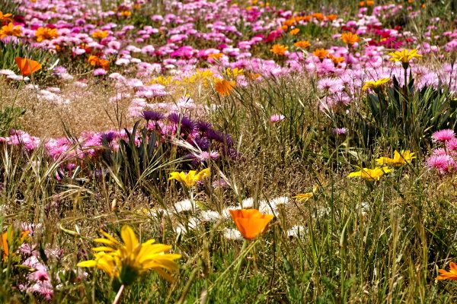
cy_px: 152
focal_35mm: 105
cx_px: 228
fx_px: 1333
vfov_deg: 13.0
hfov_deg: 19.5
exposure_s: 1/60
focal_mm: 70
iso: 100
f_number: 11
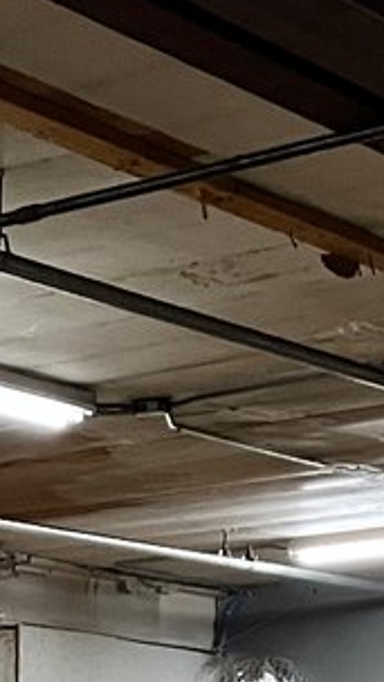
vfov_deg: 13.9
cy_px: 1141
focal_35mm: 141
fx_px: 2552
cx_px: -675
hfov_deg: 7.7
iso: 160
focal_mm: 5.1
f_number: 1.6
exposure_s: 1/60
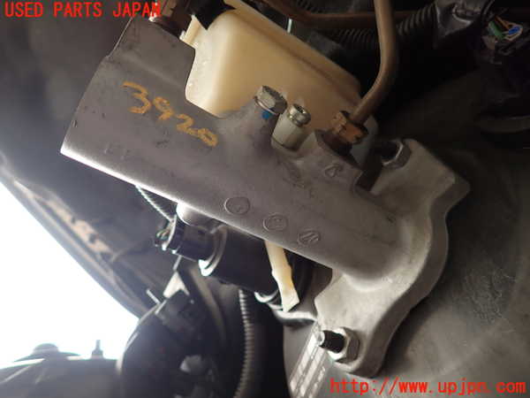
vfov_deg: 54.9
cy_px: 199
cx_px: 265
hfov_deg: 69.4
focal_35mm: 25
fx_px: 383
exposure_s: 1/60
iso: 100
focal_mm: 4.5
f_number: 2
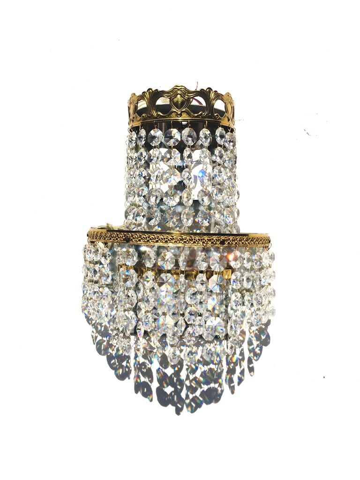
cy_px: 240
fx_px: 402
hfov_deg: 48.2
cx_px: 180
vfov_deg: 61.7
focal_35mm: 29
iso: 40
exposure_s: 1/8264
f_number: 2.2
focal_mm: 4.15
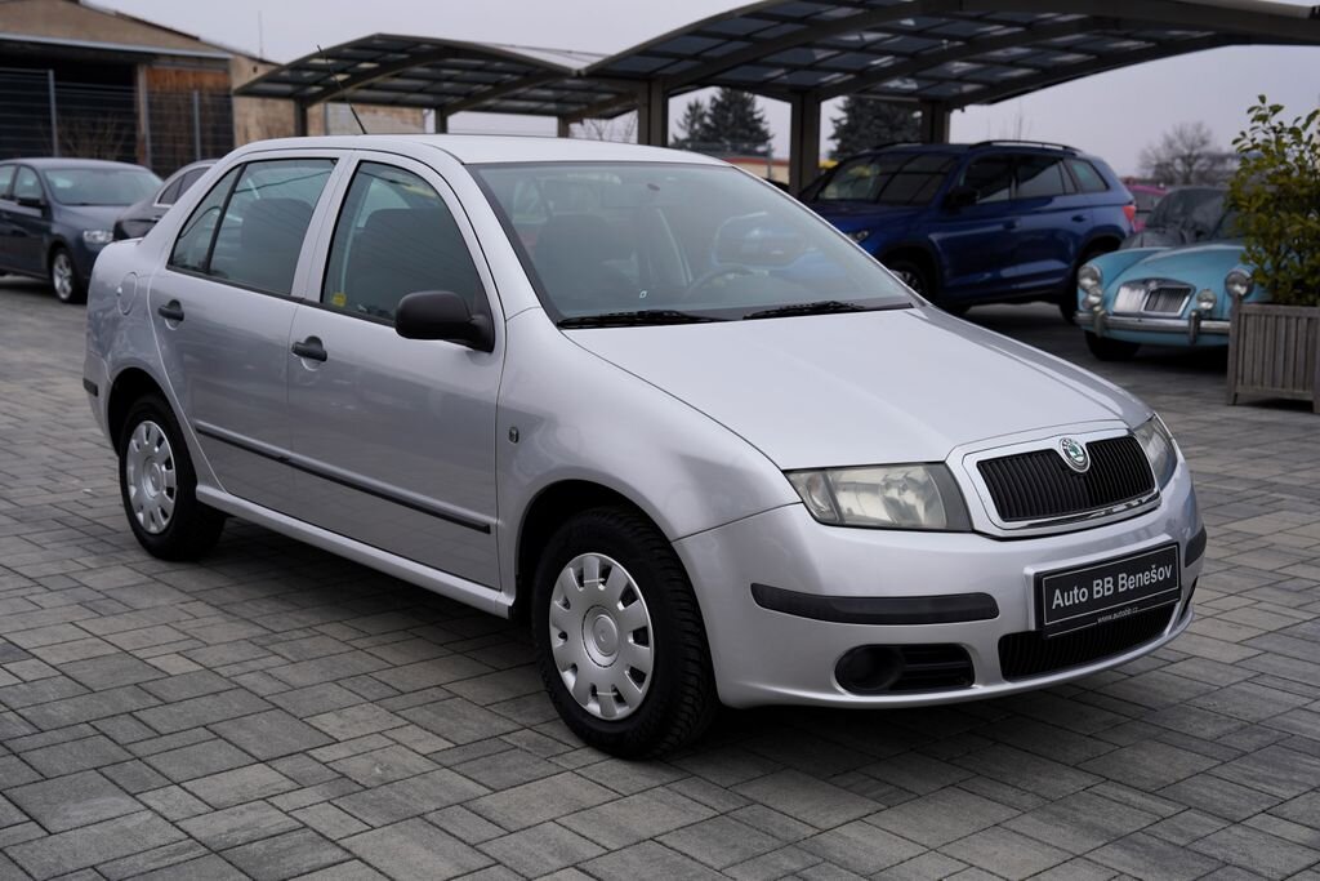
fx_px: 1613
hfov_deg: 44.5
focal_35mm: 44
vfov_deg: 30.5
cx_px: 660
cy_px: 440
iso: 100
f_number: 4.5
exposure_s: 1/125
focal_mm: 44
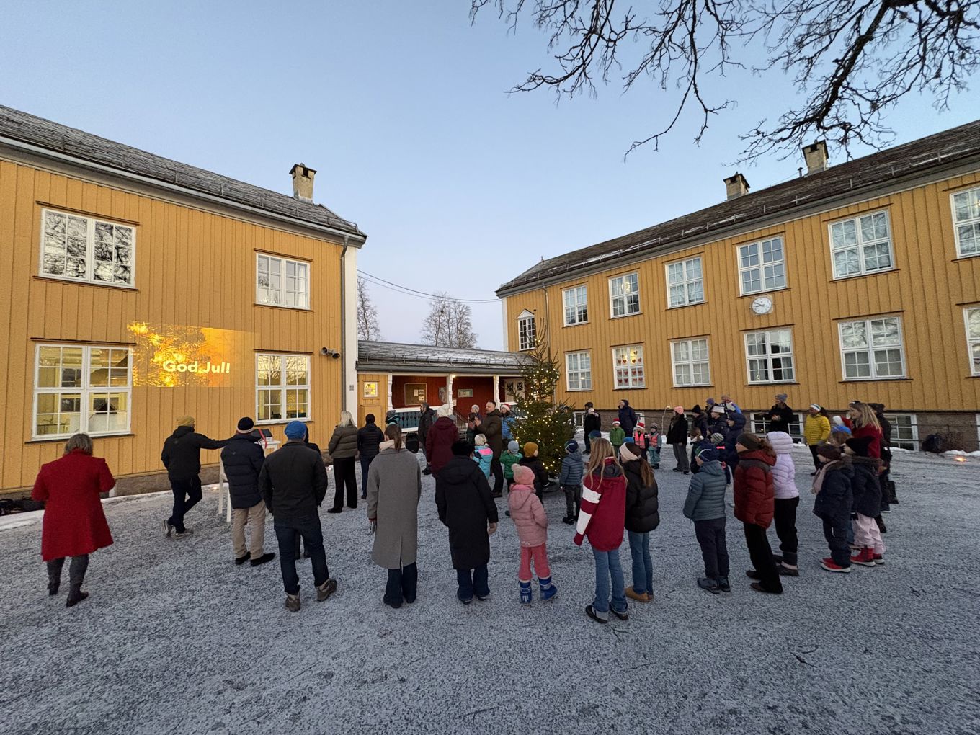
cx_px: 490
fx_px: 396
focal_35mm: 14
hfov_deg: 102.1
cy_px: 368
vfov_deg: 85.7
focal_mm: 2.22
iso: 500
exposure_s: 1/60
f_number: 2.2
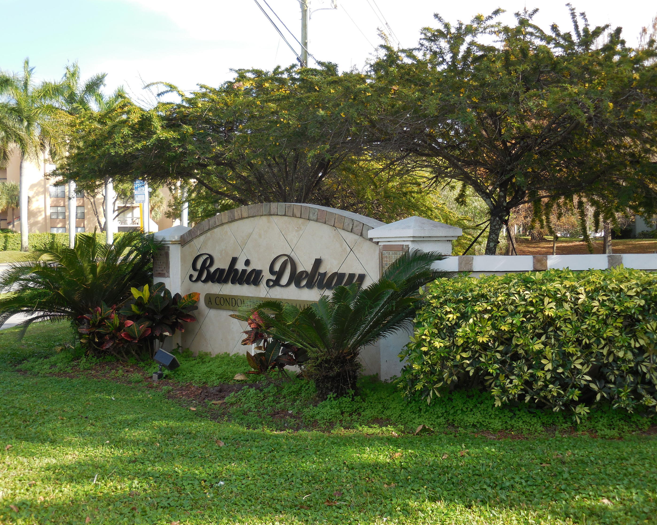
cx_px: 333
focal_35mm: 47
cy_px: 263
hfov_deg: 39.5
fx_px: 914
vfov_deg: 32.1
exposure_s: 1/250
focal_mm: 8.1
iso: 125
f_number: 4.2
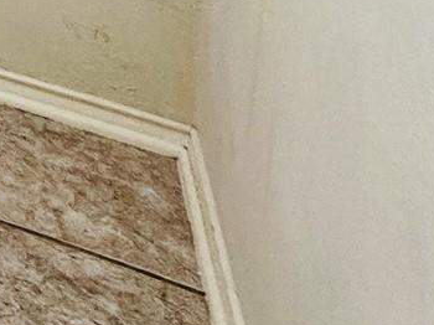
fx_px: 1027
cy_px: -514
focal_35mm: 82
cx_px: -630
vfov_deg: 12.7
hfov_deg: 14.5
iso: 160
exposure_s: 1/120
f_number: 2.2
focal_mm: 2.22
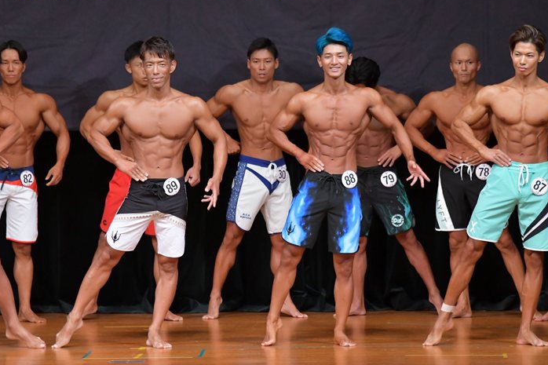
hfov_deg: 7.3
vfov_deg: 4.9
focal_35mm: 283
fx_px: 4307
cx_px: 260
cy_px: 178
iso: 5000
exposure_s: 1/400
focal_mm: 170
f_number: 5.6
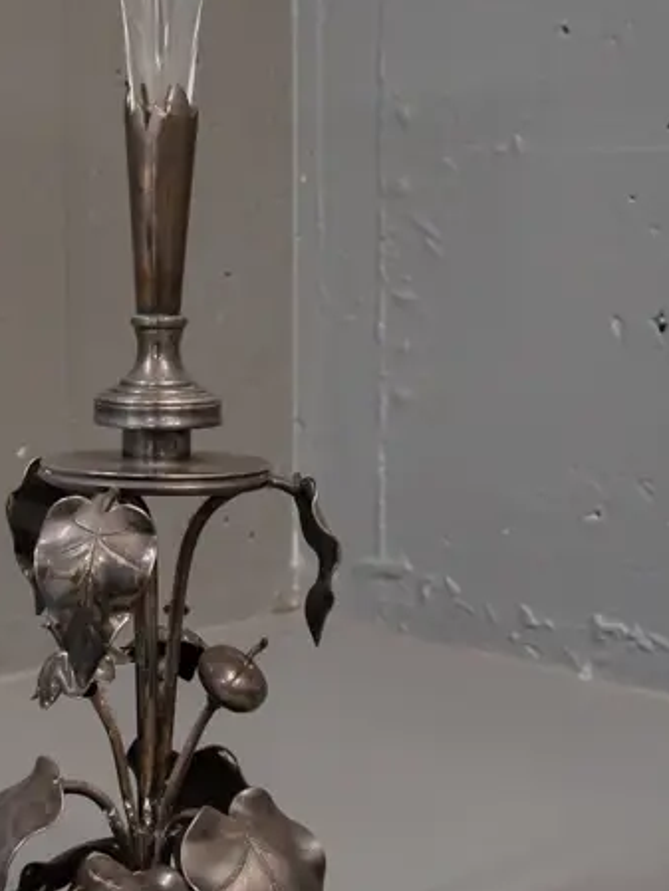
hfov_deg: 20.0
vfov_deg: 26.6
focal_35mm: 73
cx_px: 181
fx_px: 1880
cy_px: 361
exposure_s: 1/100
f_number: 5.6
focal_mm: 16
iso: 3200
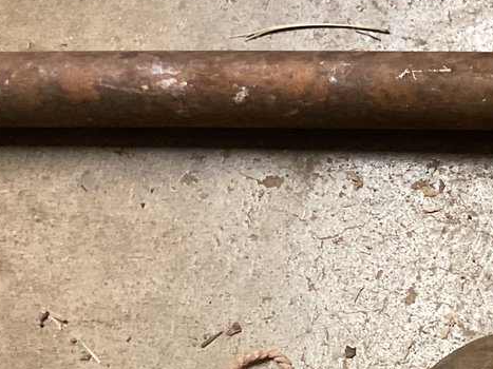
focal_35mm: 94
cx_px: 681
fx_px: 1338
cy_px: 414
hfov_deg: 19.0
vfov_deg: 15.3
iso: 200
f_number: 1.8
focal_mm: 3
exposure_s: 1/40
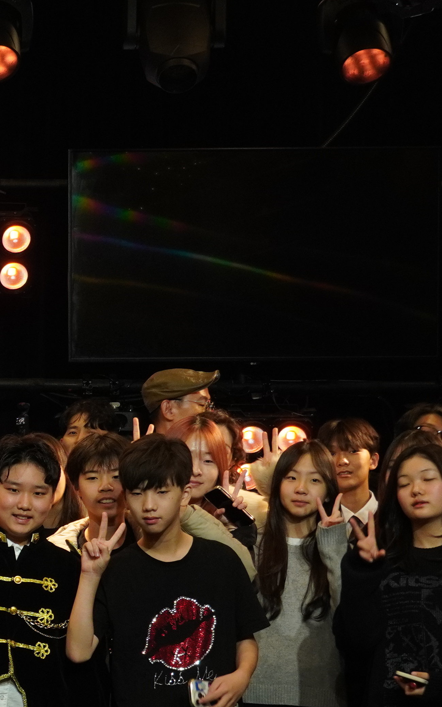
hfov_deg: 9.9
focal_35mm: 124
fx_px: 2389
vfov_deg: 16.8
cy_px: 513
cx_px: -380
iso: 800
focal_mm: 28
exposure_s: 1/125
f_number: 5.6
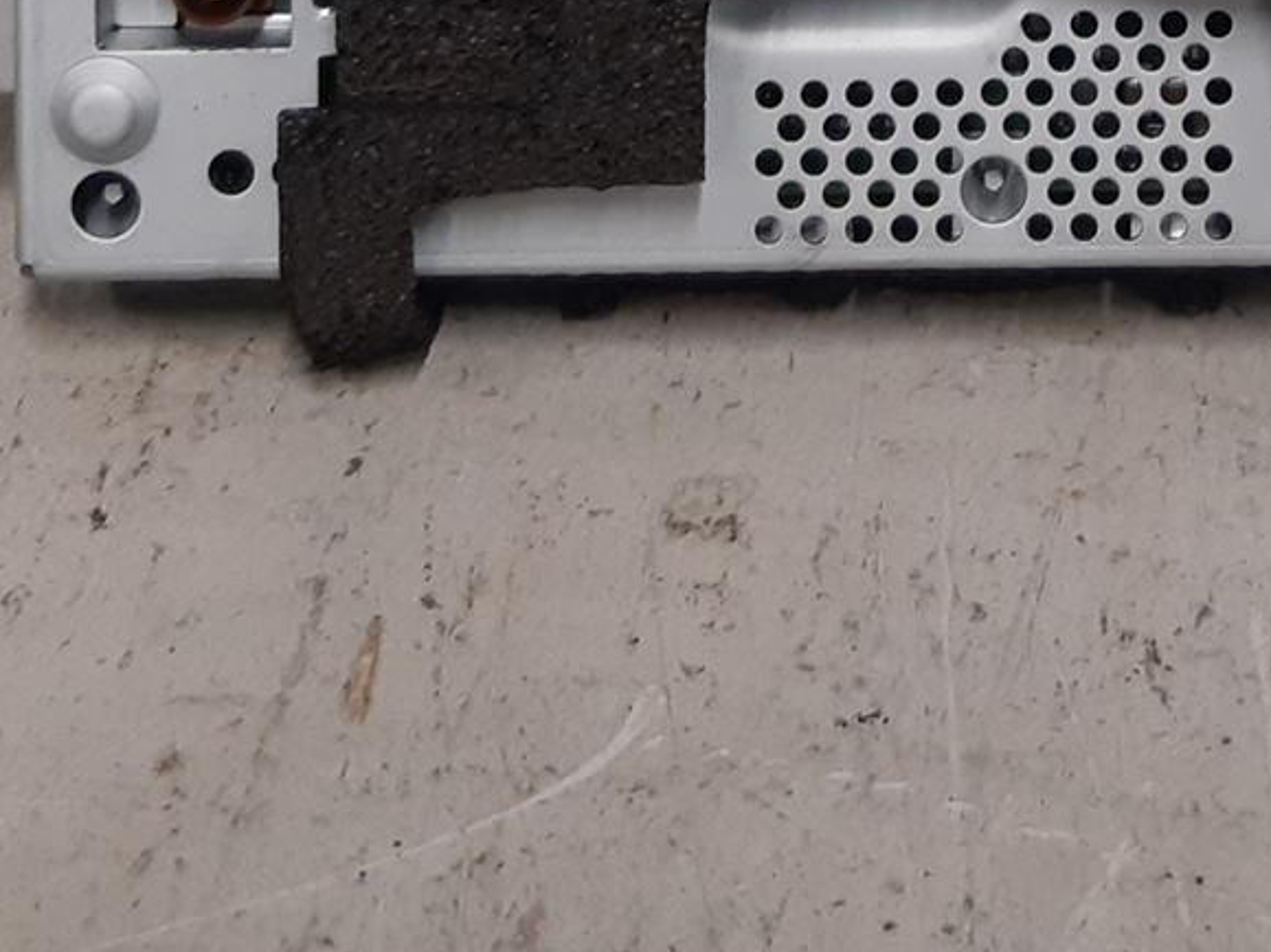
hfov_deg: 21.1
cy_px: -680
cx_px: 1019
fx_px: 3377
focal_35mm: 92
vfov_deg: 14.4
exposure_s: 1/50
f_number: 1.7
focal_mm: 3.93
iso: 160
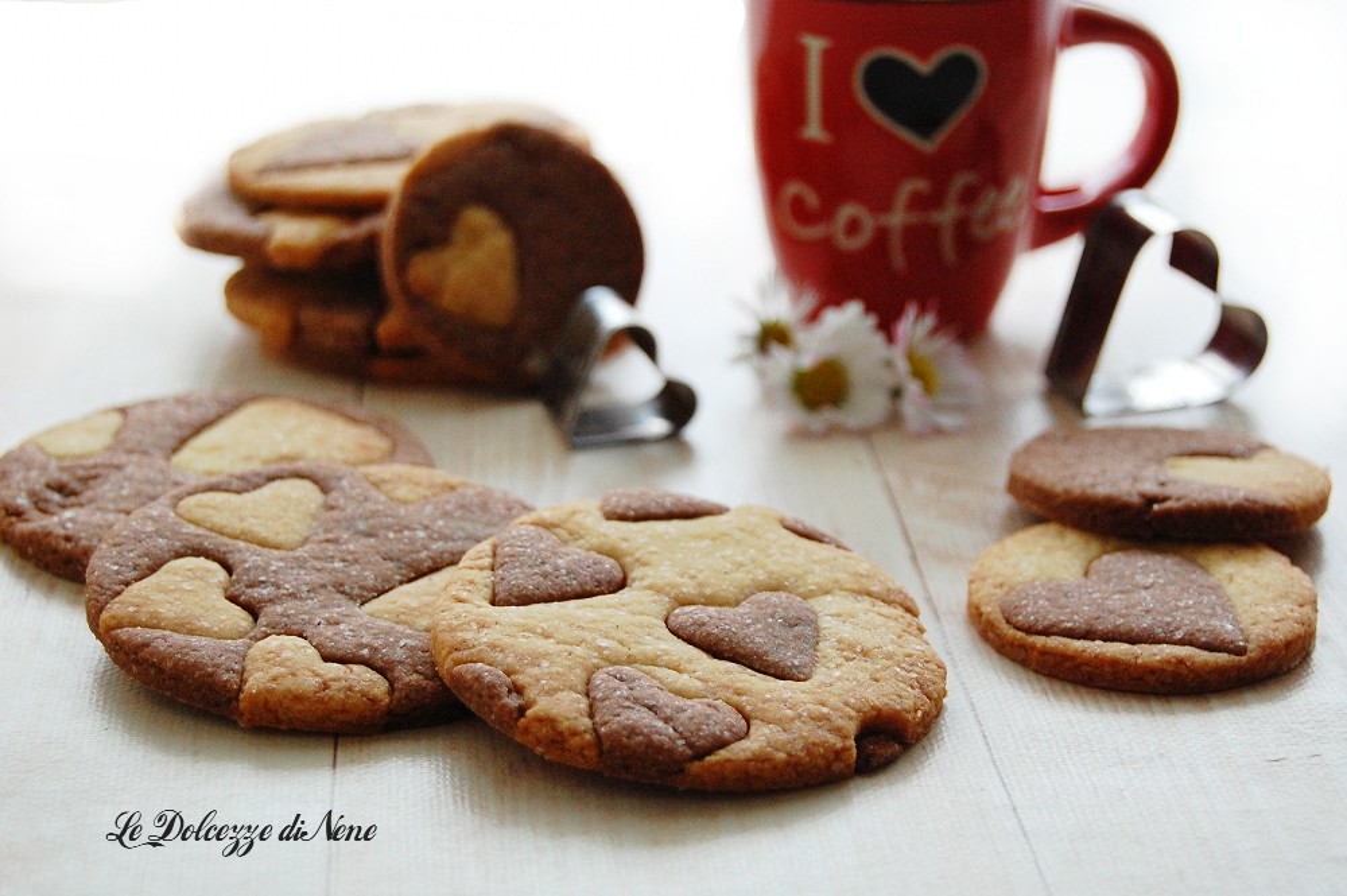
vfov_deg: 19.7
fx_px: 2580
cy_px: 448
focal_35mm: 69
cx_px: 674
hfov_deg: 29.3
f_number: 5.3
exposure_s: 1/25
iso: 800
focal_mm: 46
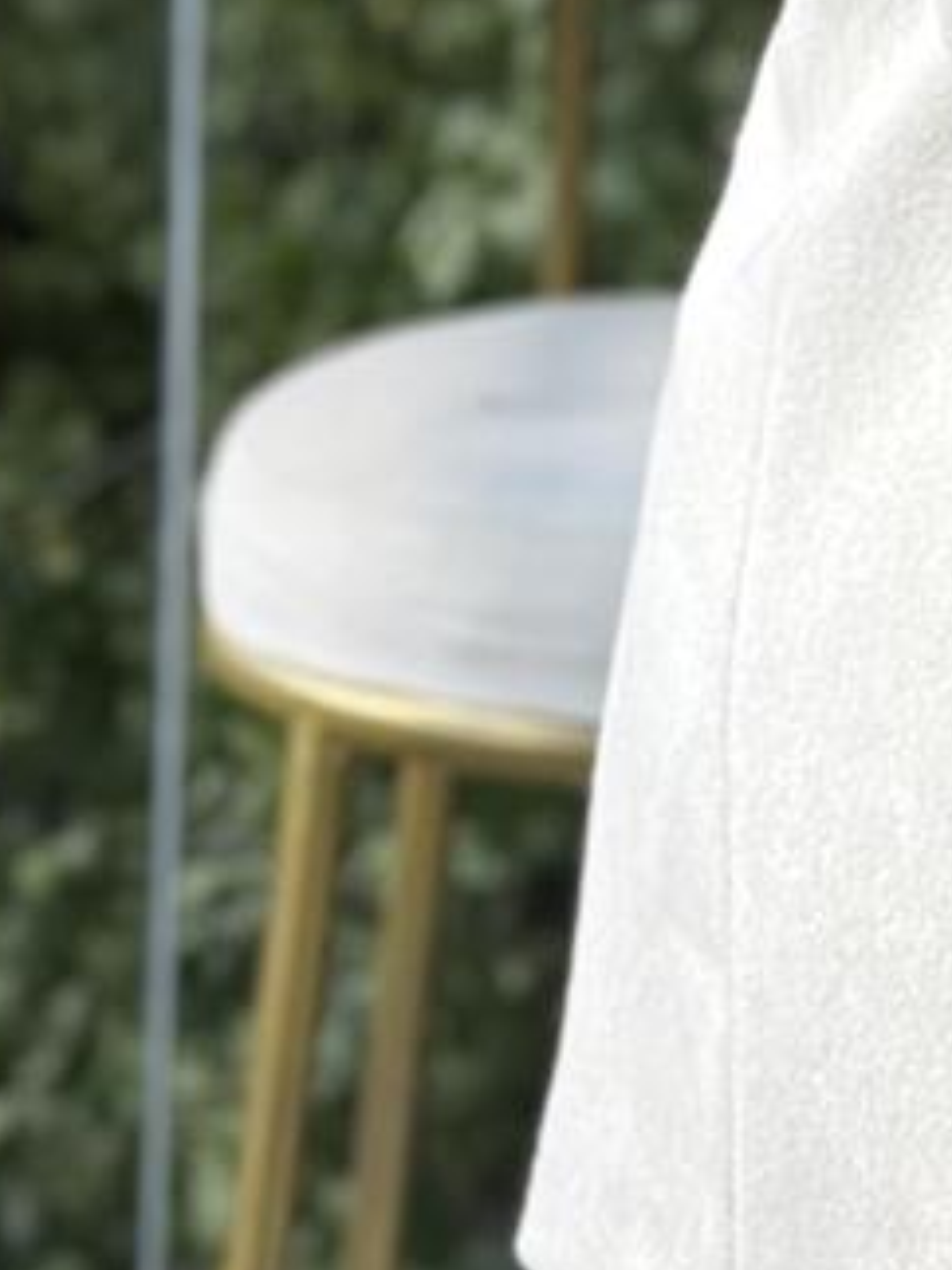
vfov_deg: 9.8
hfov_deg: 7.3
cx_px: 1534
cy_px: -493
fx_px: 7265
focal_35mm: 198
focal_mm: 6.76
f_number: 1.78
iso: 80
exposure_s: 1/245
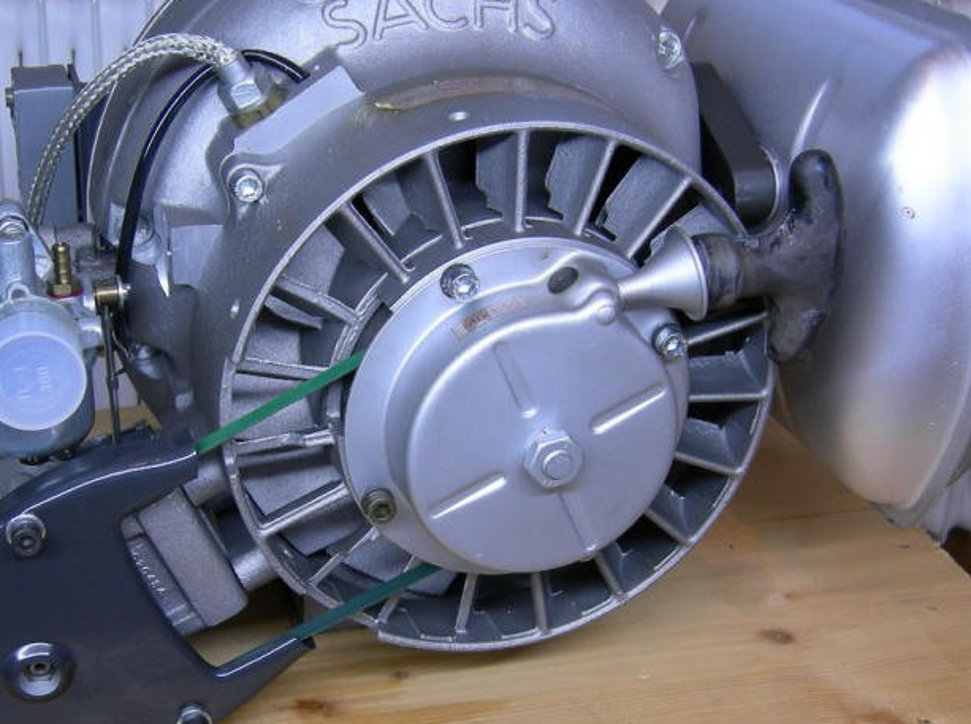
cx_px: 440
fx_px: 1316
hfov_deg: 40.5
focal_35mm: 47
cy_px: 325
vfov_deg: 30.7
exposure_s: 1/16.4
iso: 64
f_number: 2.7
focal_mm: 7.5
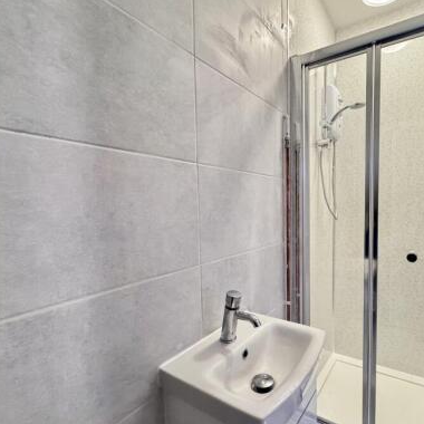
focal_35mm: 19
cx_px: 259
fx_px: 263
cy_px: 223
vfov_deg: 77.6
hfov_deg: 76.6
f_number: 2.2
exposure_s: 1/60
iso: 800
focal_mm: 2.22
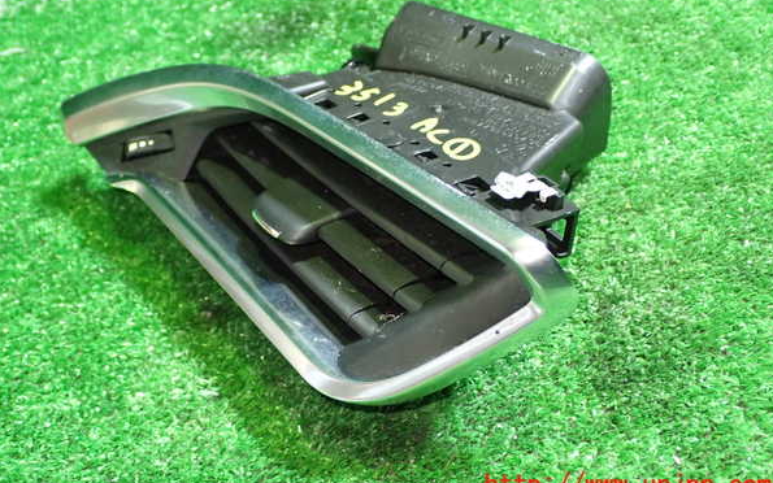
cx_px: 388
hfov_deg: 42.6
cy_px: 210
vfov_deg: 27.4
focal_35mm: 47
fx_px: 990
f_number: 2.9
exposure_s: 1/25
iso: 800
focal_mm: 7.84
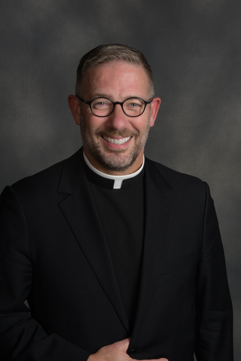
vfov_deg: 24.2
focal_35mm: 84
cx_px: 120
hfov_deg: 16.3
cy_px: 180
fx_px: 844
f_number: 11
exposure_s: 1/125
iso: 100
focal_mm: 56
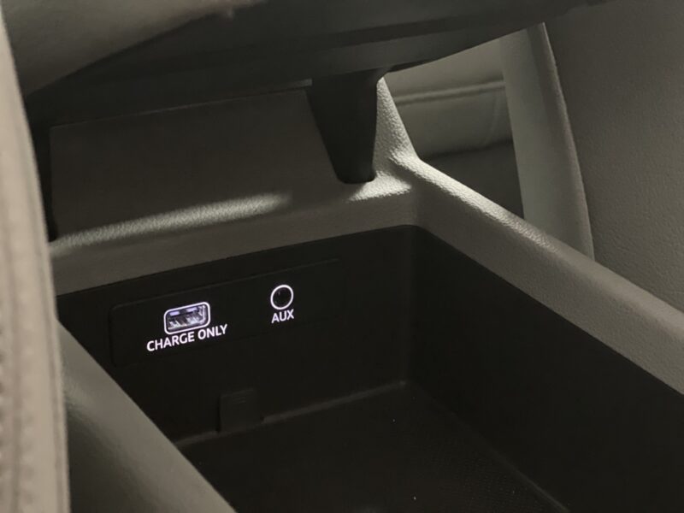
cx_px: 342
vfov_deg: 19.1
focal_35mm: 77
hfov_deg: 25.3
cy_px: 256
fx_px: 1521
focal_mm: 9
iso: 2000
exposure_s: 1/15
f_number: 2.8
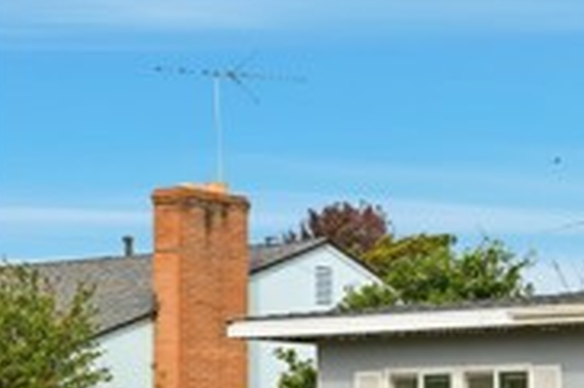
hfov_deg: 14.8
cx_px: 1008
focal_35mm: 123
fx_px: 1993
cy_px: 507
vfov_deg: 10.9
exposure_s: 1/6400
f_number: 8
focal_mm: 35
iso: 400
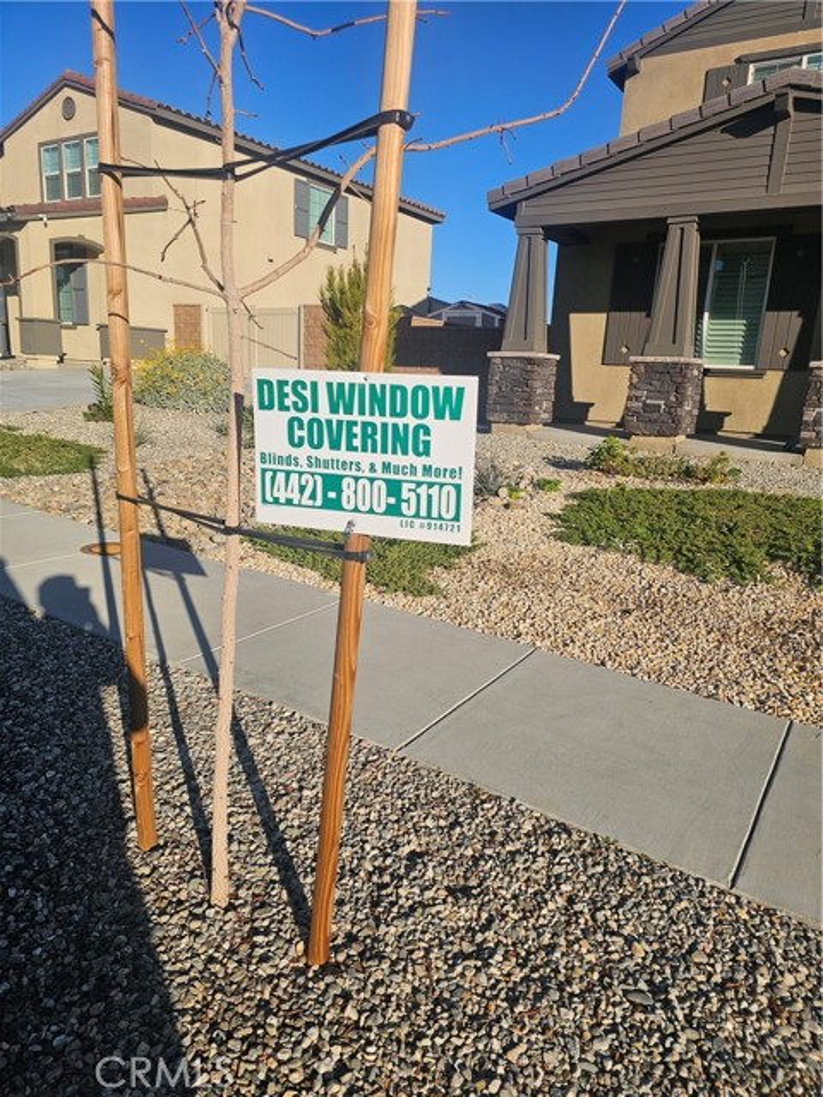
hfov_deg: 58.9
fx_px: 729
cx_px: 412
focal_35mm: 23
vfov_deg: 73.9
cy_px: 548
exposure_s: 1/1093
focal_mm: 6.3
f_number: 1.7
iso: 10
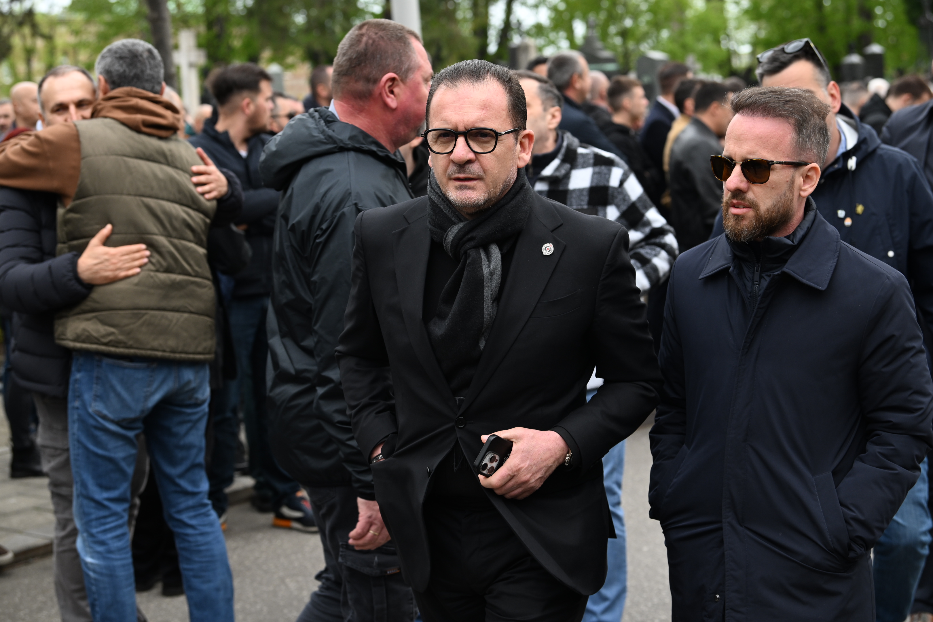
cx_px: 466
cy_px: 311
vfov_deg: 19.5
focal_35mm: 70
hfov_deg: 28.8
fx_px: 1814
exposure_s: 1/500
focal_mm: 70
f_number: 5
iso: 500
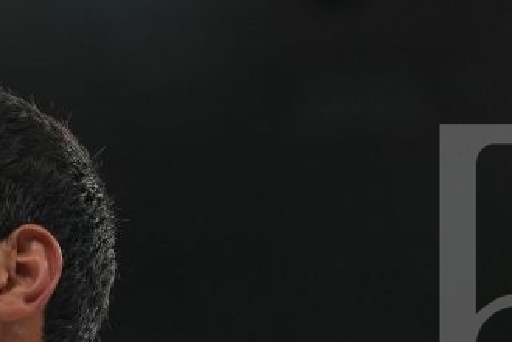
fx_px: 5680
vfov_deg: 3.4
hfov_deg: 5.1
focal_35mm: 399
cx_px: -470
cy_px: 816
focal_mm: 73
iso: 500
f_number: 2.8
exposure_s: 1/1000
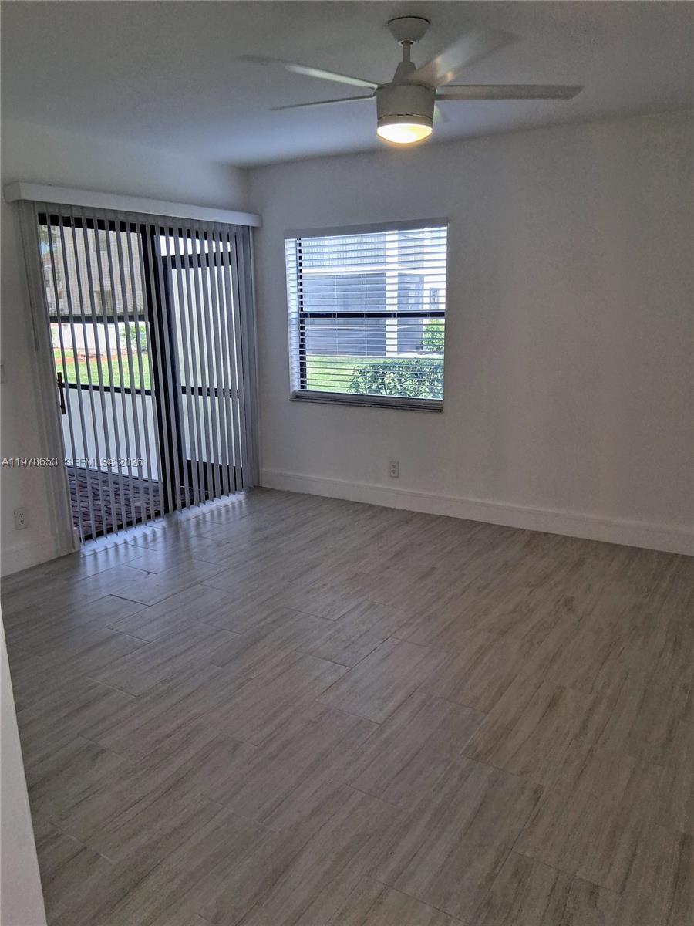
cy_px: 463
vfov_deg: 67.3
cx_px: 347
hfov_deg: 53.1
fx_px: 695
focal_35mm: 26
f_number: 1.8
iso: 64
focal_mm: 3.98
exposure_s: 1/120
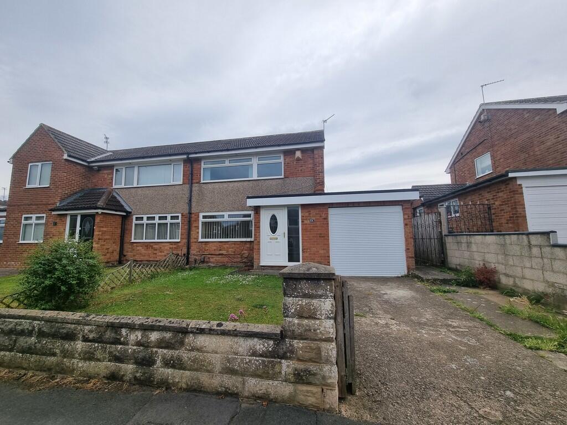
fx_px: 213
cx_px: 284
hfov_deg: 106.2
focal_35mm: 13
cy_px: 212
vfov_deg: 89.9
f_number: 2.2
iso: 50
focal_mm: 2.2
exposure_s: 1/2192
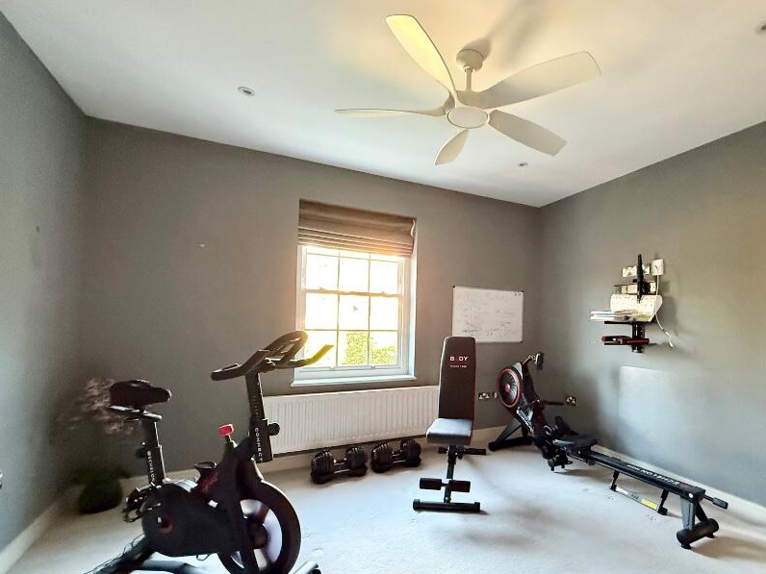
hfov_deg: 86.0
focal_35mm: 18
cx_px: 479
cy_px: 314
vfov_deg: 71.4
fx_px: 398
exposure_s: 1/60
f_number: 2.2
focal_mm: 2.22
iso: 800
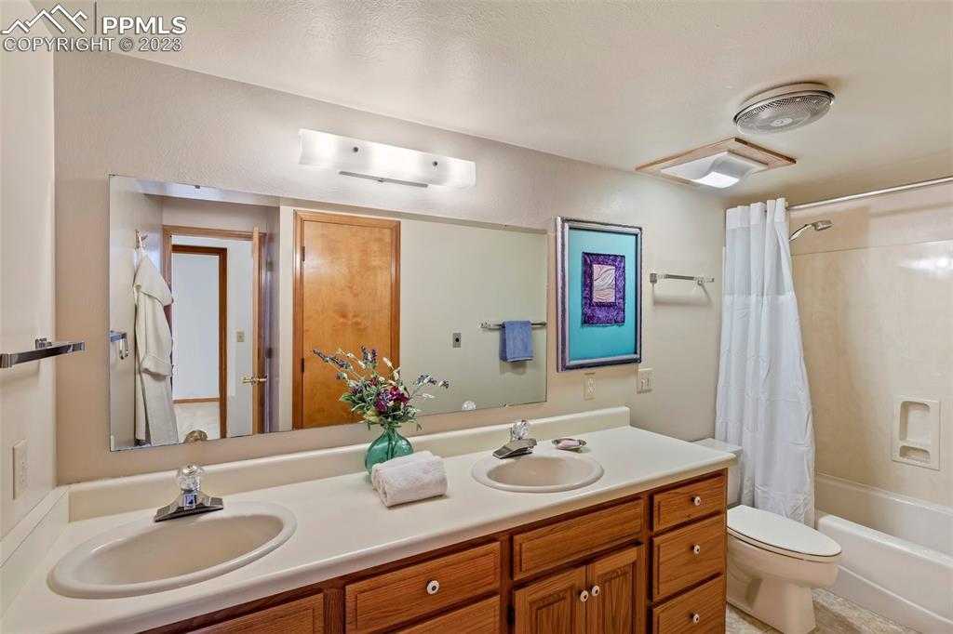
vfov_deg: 73.7
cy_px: 317
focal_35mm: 16
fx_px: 423
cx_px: 476
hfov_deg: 96.8
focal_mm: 16
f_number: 10
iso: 250
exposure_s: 1/1.25
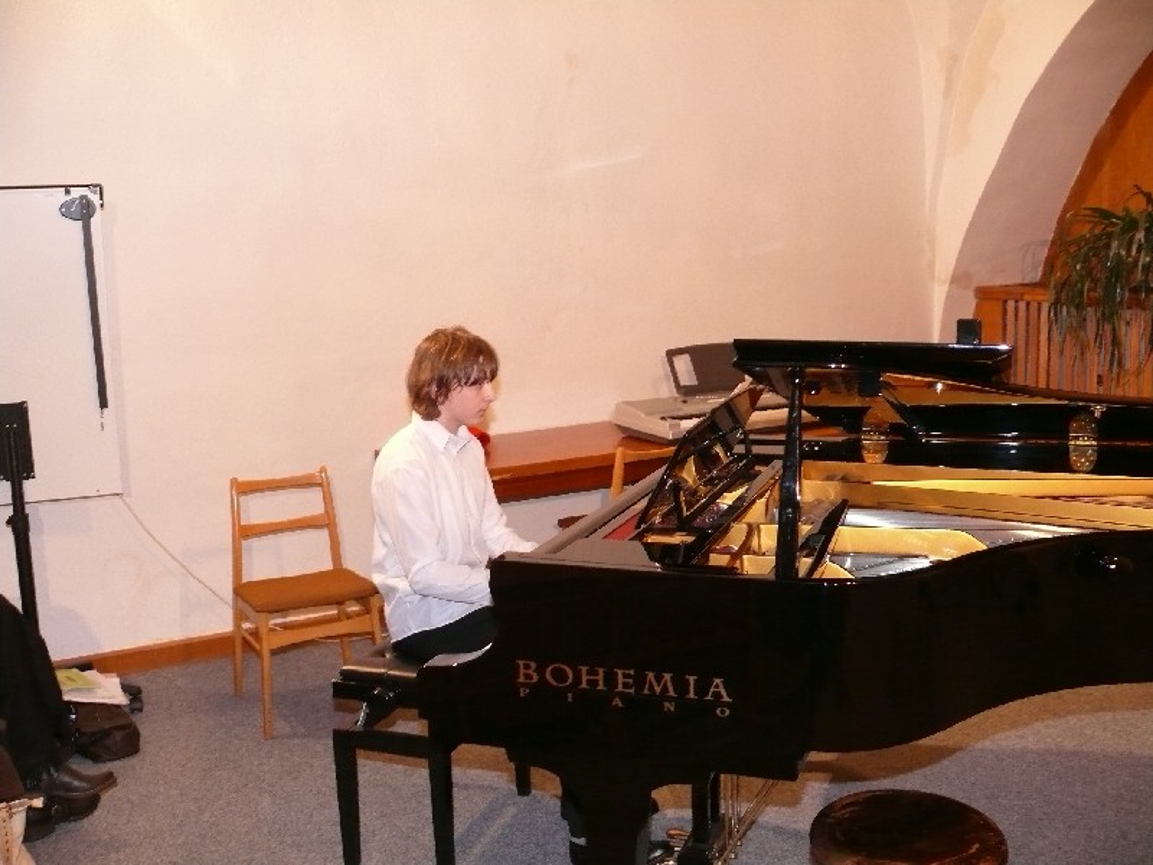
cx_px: 576
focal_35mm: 36
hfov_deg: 51.4
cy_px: 432
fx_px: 1199
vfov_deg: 39.7
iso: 400
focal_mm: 7.6
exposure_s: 1/30
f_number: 2.8
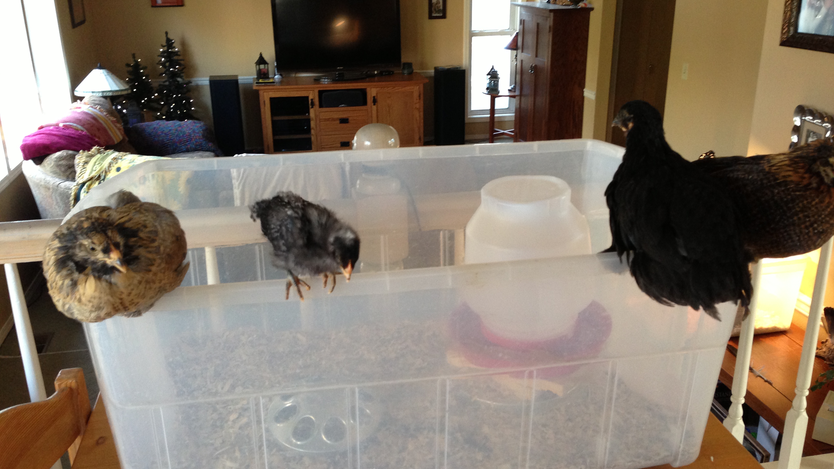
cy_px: 233
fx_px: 796
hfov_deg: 55.3
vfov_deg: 32.8
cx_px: 417
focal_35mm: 36
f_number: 2.4
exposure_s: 1/20
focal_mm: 4.13
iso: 160
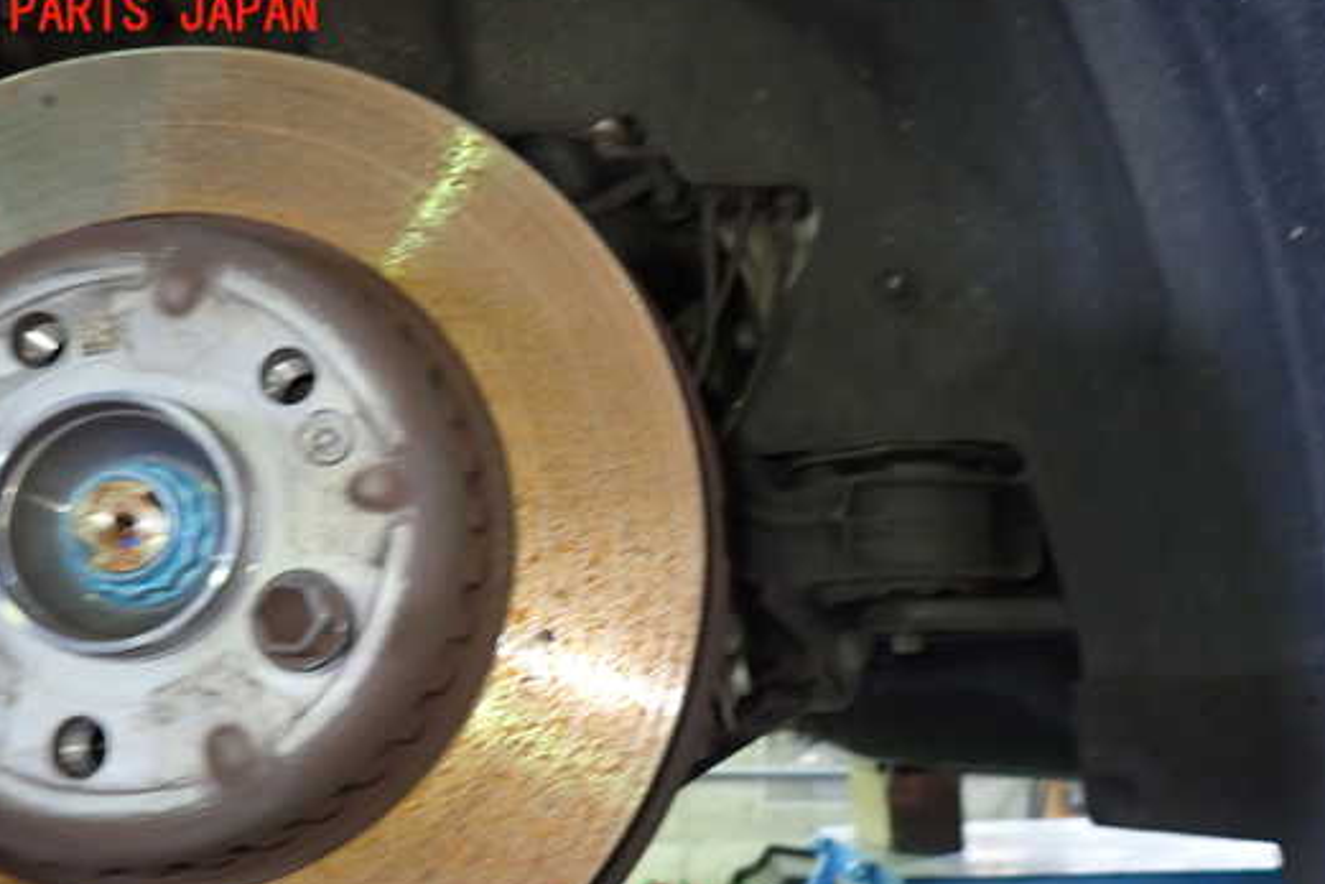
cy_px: 555
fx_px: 1104
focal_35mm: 30
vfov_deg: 43.3
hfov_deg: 61.9
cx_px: 619
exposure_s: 1/30
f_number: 2
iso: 500
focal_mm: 4.5
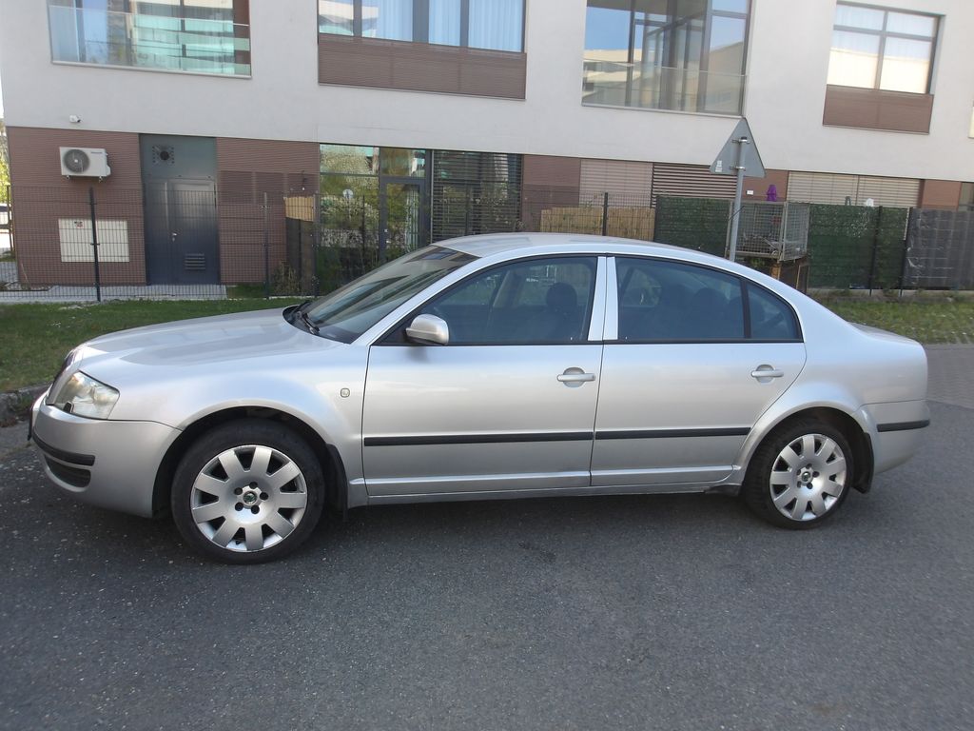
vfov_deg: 51.4
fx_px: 760
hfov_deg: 65.3
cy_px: 366
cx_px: 487
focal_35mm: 27
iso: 100
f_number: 3
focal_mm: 4.9
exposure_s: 1/313
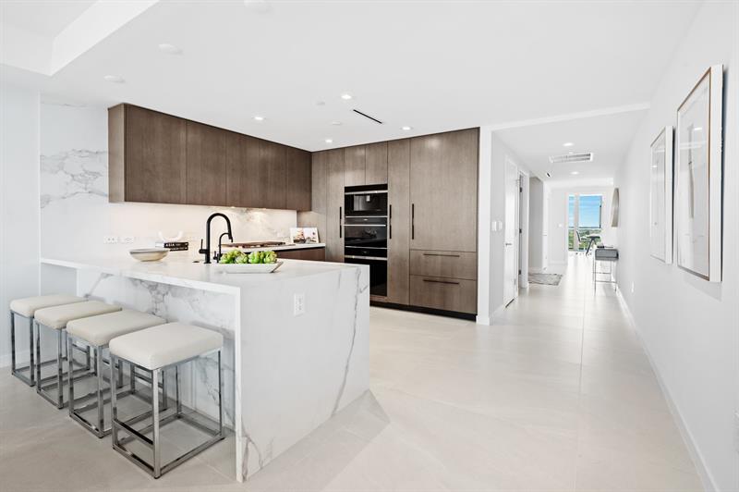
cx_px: 370
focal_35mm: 16
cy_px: 246
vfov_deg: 73.6
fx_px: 328
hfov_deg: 96.8
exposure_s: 1/2
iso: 200
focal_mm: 16
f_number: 8
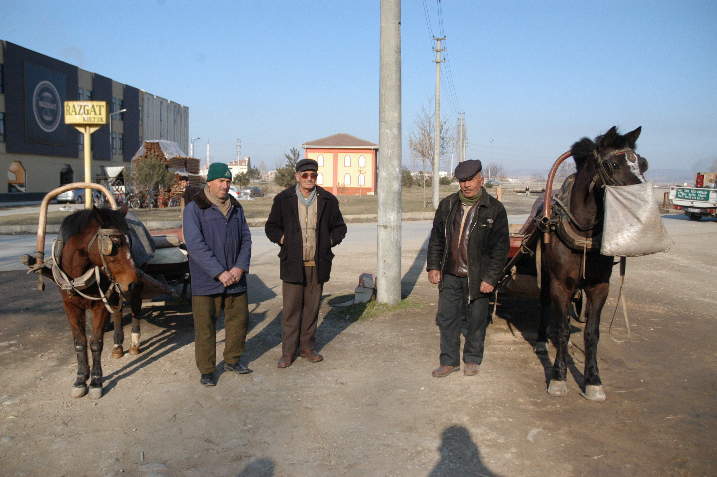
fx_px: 657
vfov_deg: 39.9
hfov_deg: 57.3
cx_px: 358
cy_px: 238
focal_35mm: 33
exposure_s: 1/4000
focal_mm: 22
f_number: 4.5
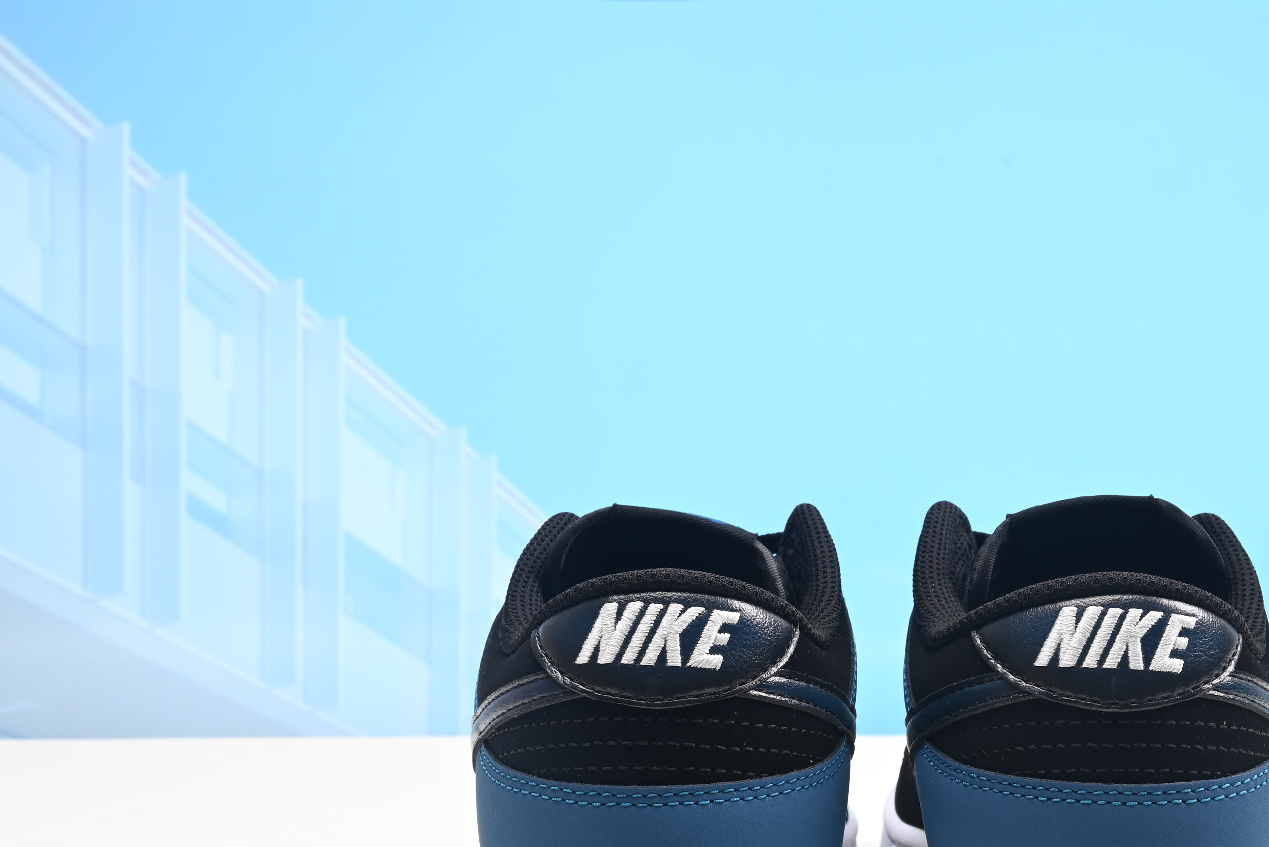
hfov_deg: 34.1
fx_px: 2045
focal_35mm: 58
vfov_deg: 23.4
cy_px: 490
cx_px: 862
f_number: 16
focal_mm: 35
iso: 100
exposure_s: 1/1.6
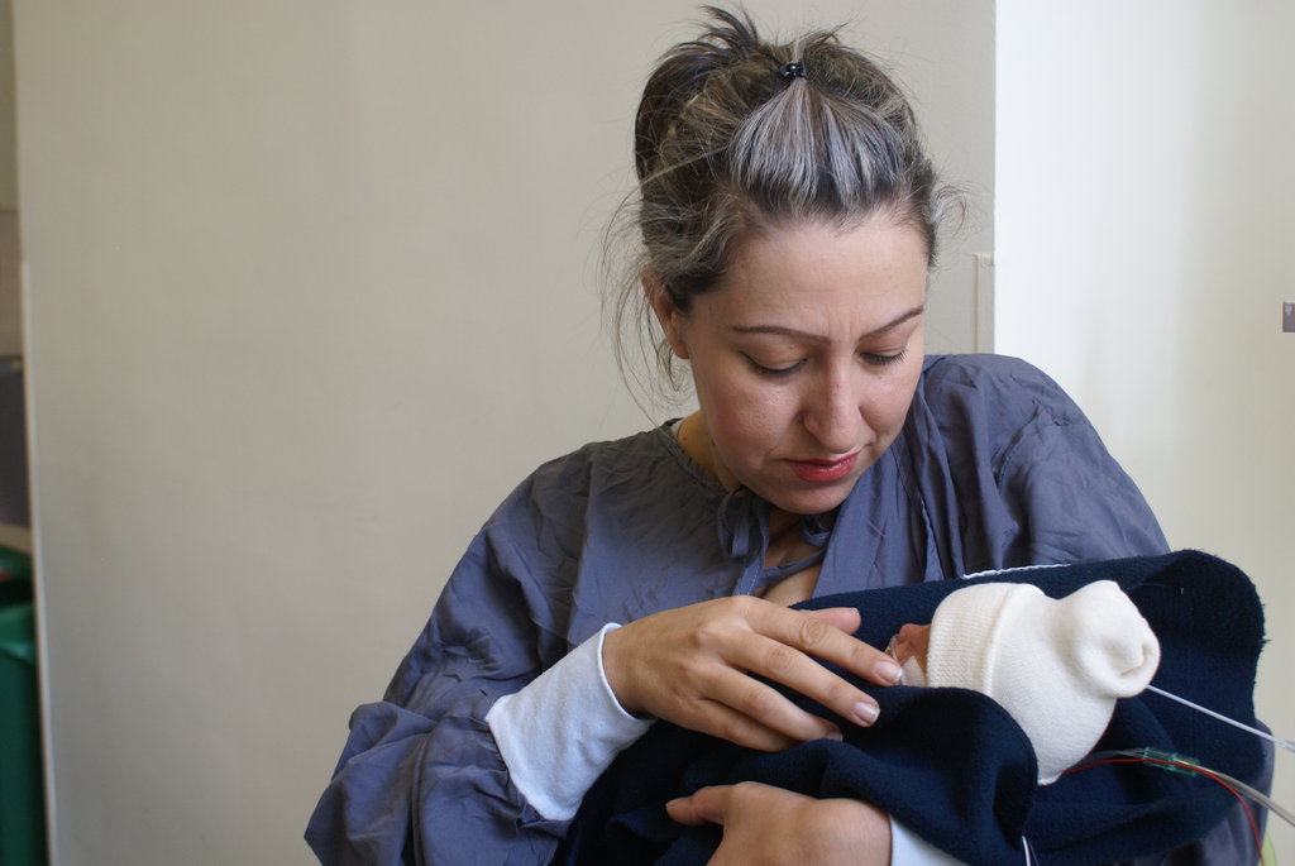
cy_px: 433
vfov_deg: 32.0
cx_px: 648
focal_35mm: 42
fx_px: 1512
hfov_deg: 46.4
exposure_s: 1/50
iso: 320
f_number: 5
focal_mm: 28
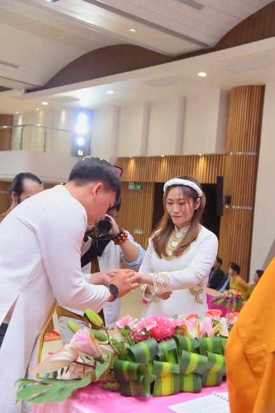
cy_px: 206
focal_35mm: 46
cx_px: 138
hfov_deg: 29.2
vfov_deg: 42.8
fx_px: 527
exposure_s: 1/160
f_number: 5
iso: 1250
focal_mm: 46
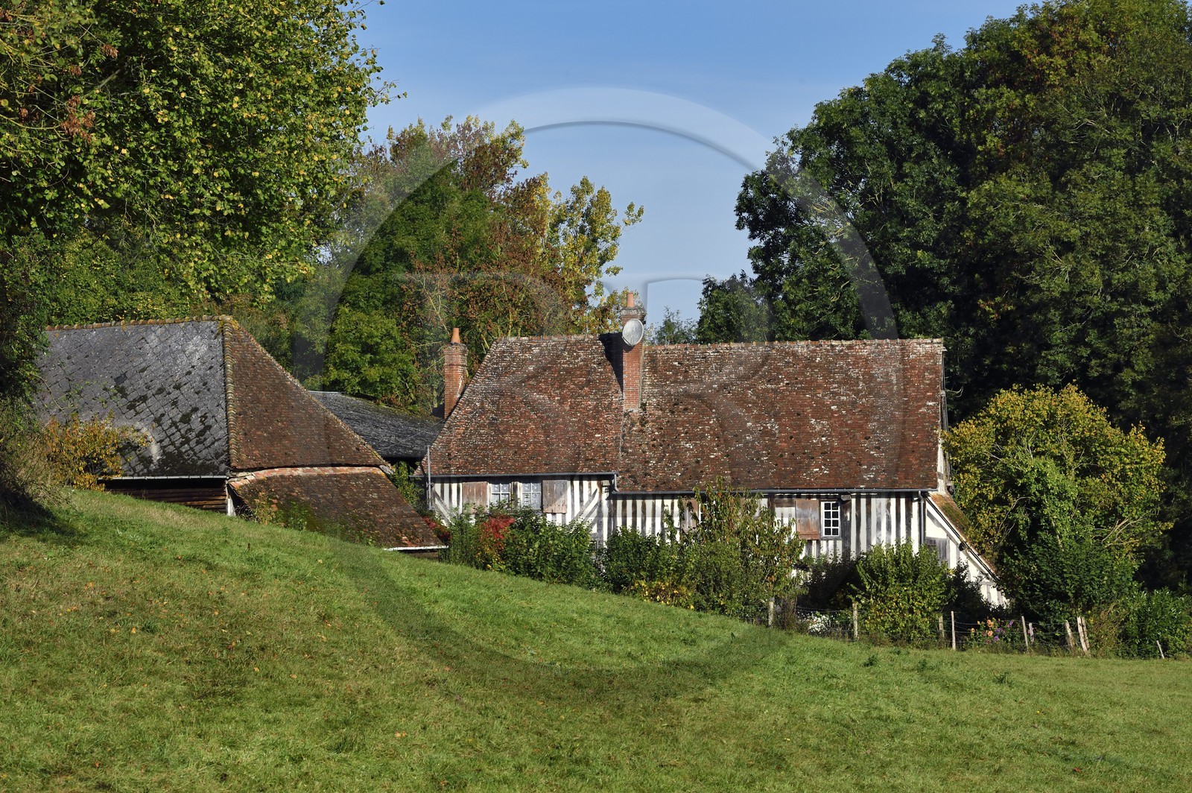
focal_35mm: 180
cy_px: 396
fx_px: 5955
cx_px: 596
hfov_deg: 11.4
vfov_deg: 7.6
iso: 200
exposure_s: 1/320
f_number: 11
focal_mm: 180
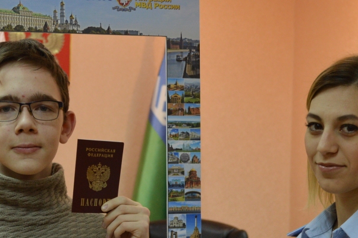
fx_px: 1043
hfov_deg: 19.4
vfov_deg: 12.9
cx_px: 223
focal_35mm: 105
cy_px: 223
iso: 400
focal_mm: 28
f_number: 4.5
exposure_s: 1/60
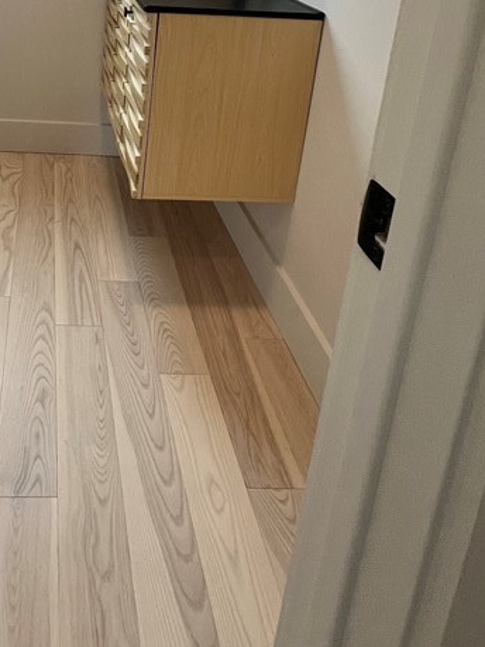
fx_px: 542
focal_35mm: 29
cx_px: 75
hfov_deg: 45.0
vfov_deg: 50.7
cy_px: 11
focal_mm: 1.57
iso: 80
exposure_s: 1/120
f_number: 1.8
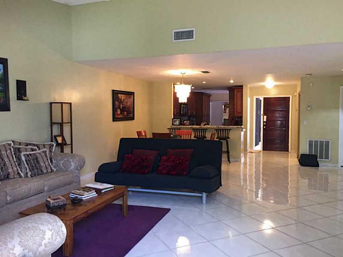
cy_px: 128
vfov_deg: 48.2
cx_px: 172
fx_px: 287
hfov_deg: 61.7
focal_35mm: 29
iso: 100
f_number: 2.2
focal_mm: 4.15
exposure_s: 1/30
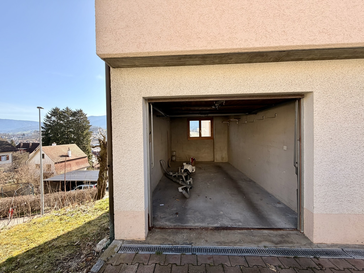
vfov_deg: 85.7
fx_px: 147
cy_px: 136
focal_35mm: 14
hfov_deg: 102.1
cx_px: 182
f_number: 2.2
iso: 50
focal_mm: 2.22
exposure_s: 1/502
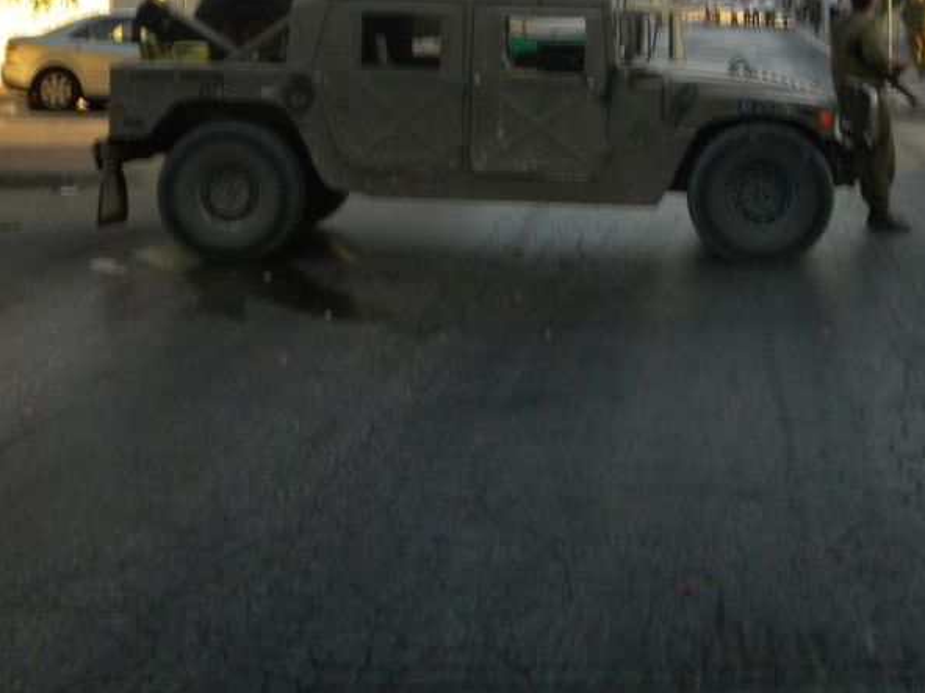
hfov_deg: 27.2
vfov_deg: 20.4
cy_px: 95
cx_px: 624
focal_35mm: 71
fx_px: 1897
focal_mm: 7.3
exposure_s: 1/500
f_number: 3.8
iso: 291
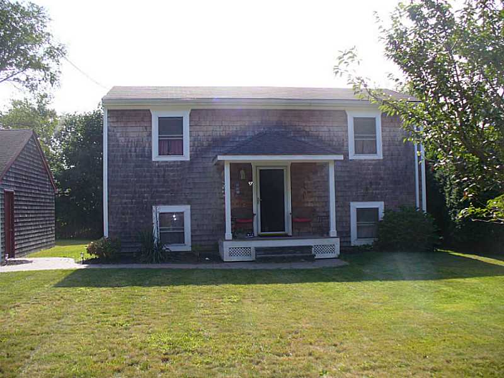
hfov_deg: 50.1
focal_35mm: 37
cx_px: 252
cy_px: 189
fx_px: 539
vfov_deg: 38.7
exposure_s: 1/500
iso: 80
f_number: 2.8
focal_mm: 6.1
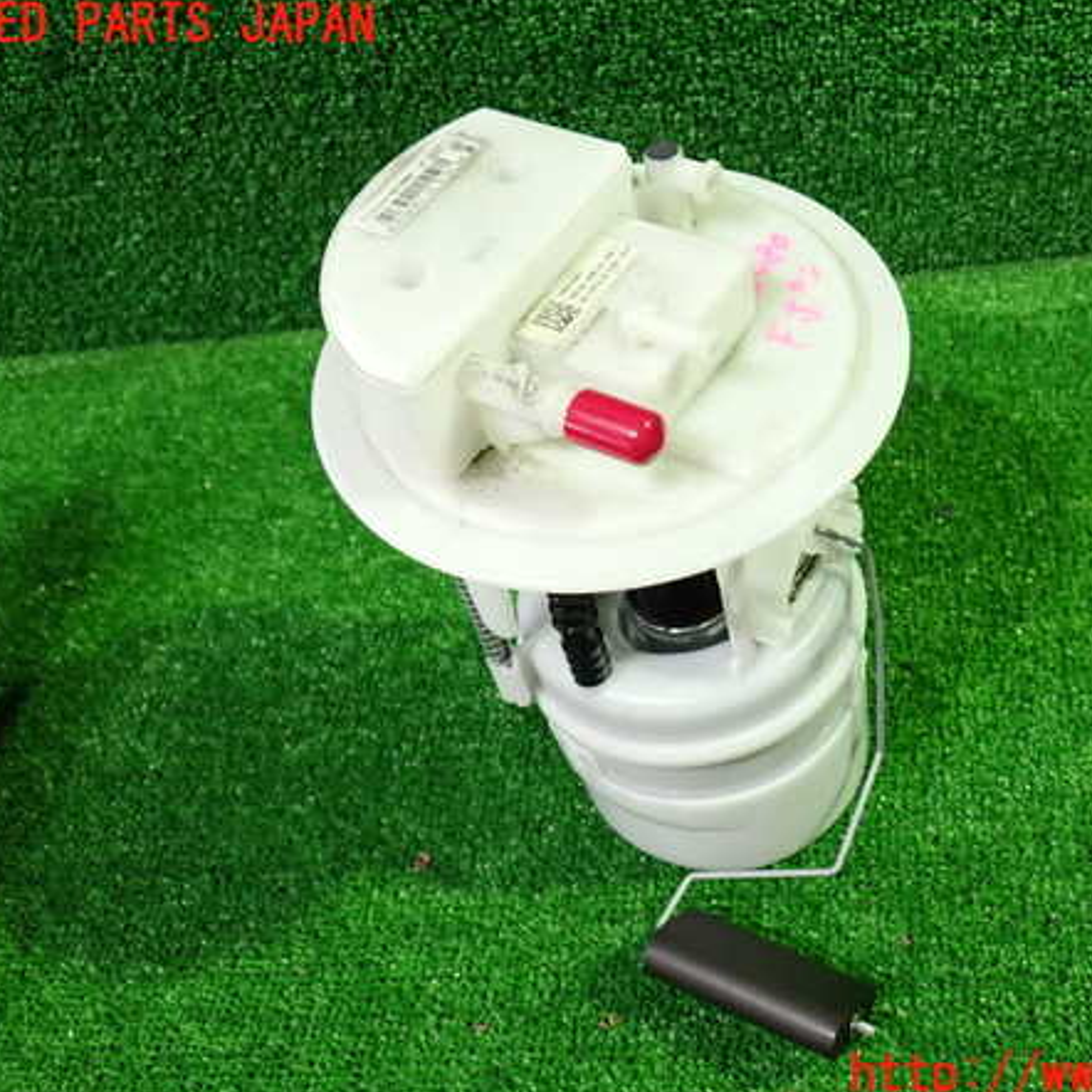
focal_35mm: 36
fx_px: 1285
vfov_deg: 46.0
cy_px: 551
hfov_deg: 45.7
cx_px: 667
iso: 400
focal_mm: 5.4
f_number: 2.3
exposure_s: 1/30
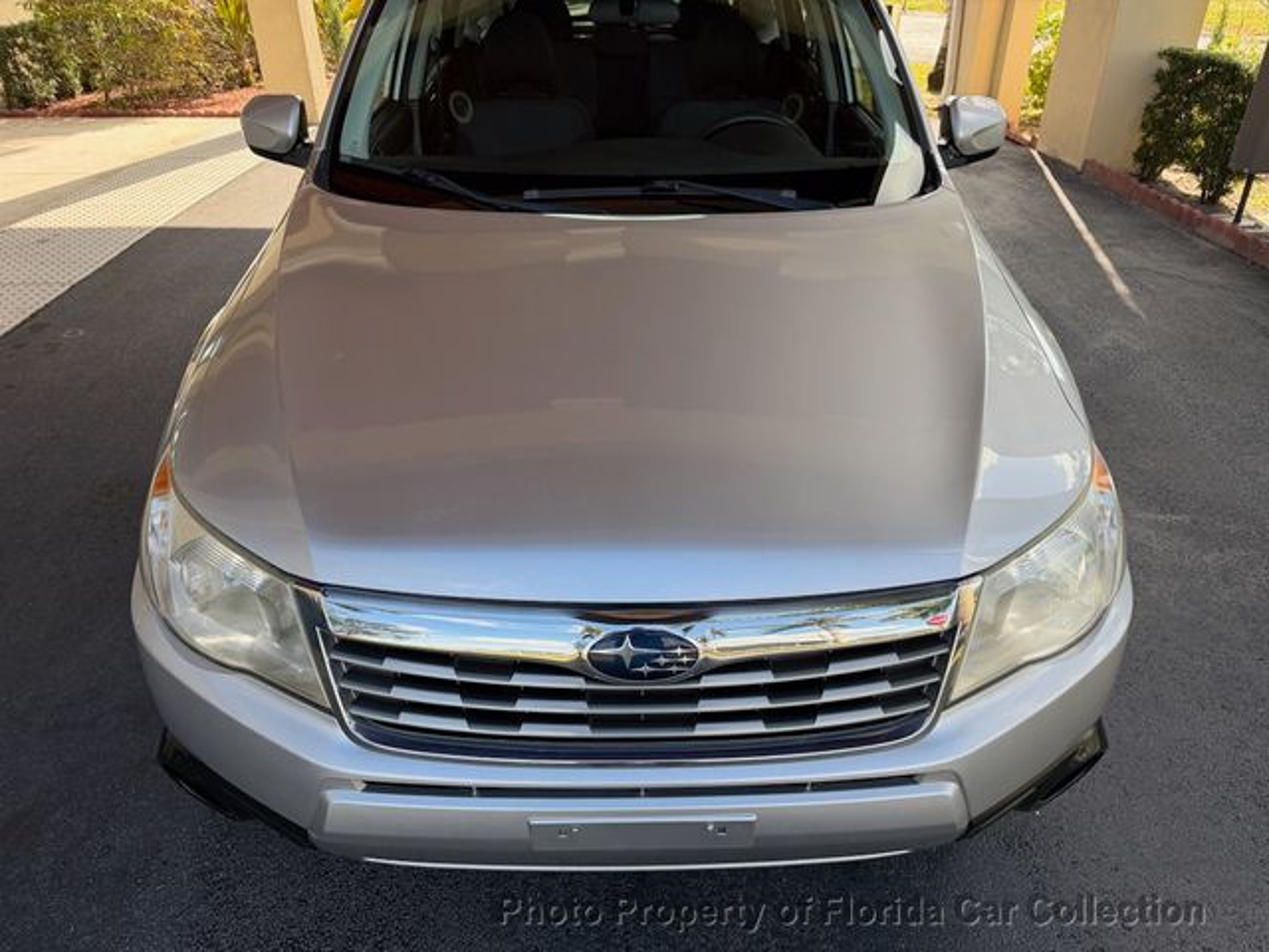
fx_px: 880
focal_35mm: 24
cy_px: 476
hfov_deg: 71.6
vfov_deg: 56.8
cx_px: 634
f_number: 1.78
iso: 80
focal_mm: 6.76
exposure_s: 1/715
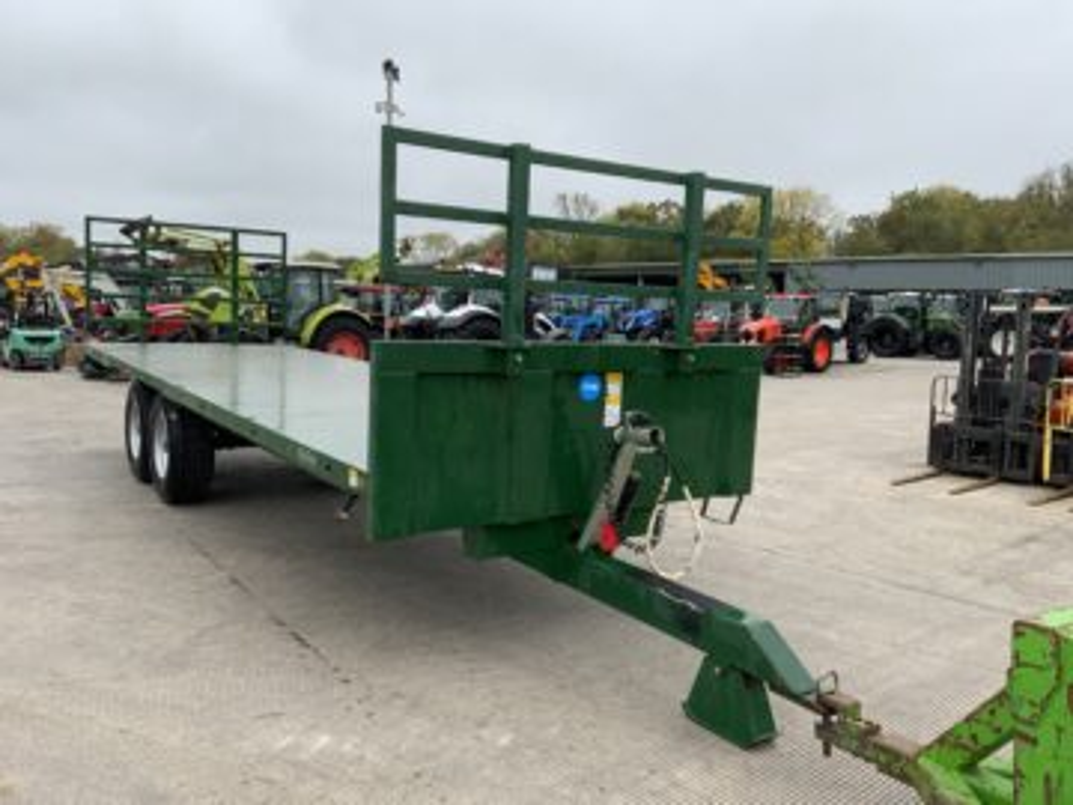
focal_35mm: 29
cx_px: 536
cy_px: 402
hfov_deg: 61.7
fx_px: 899
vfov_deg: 48.2
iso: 16
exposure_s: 1/415
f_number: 1.8
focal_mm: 3
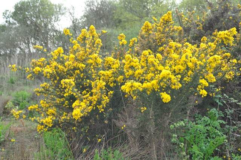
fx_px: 401
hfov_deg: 33.4
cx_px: 120
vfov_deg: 22.6
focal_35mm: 60
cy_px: 80
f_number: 4
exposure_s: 1/200
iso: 200
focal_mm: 40
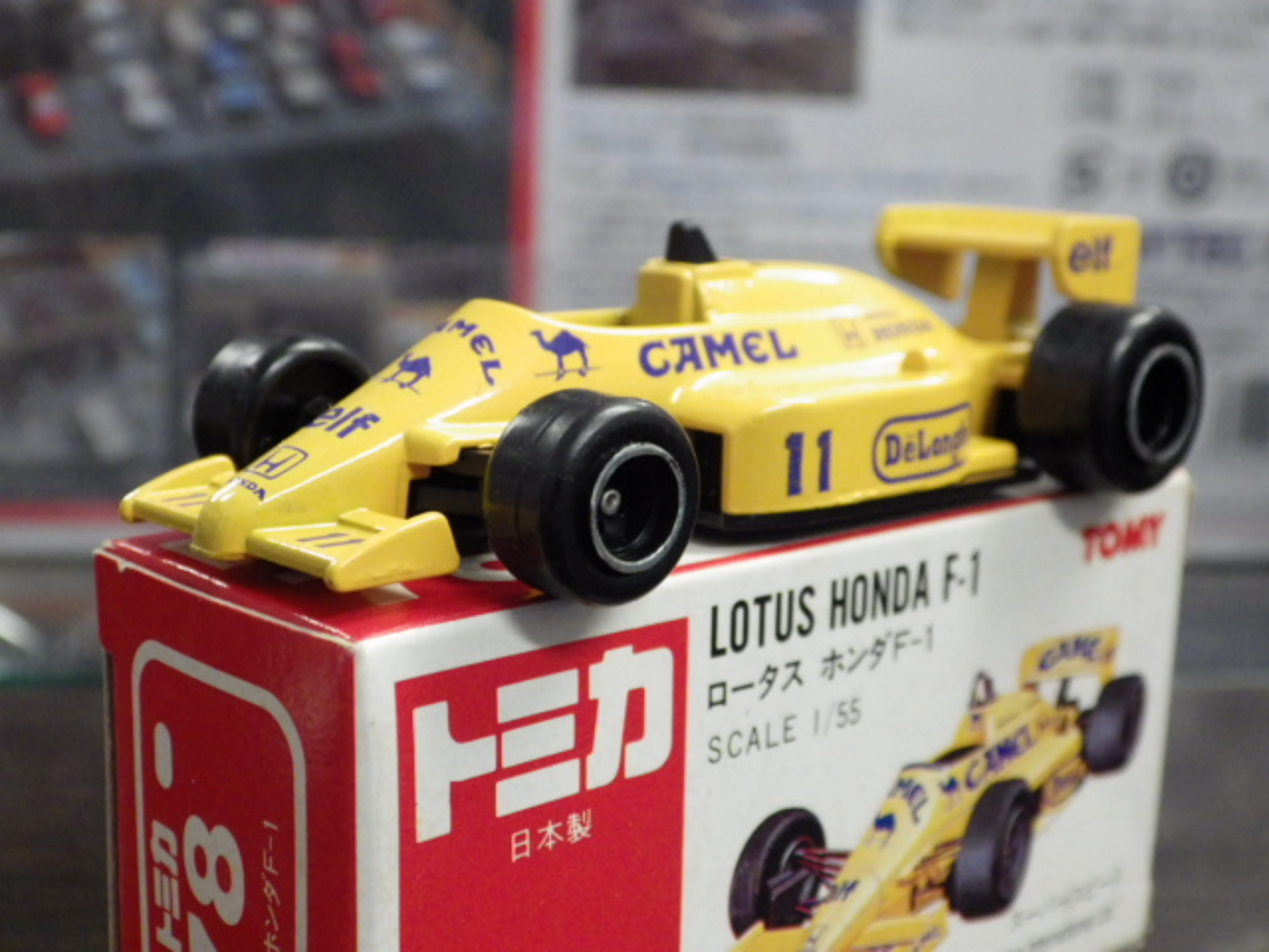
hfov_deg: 32.7
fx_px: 2163
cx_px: 634
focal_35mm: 59
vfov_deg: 24.8
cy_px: 476
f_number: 4
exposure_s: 1/40
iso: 800
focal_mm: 10.7
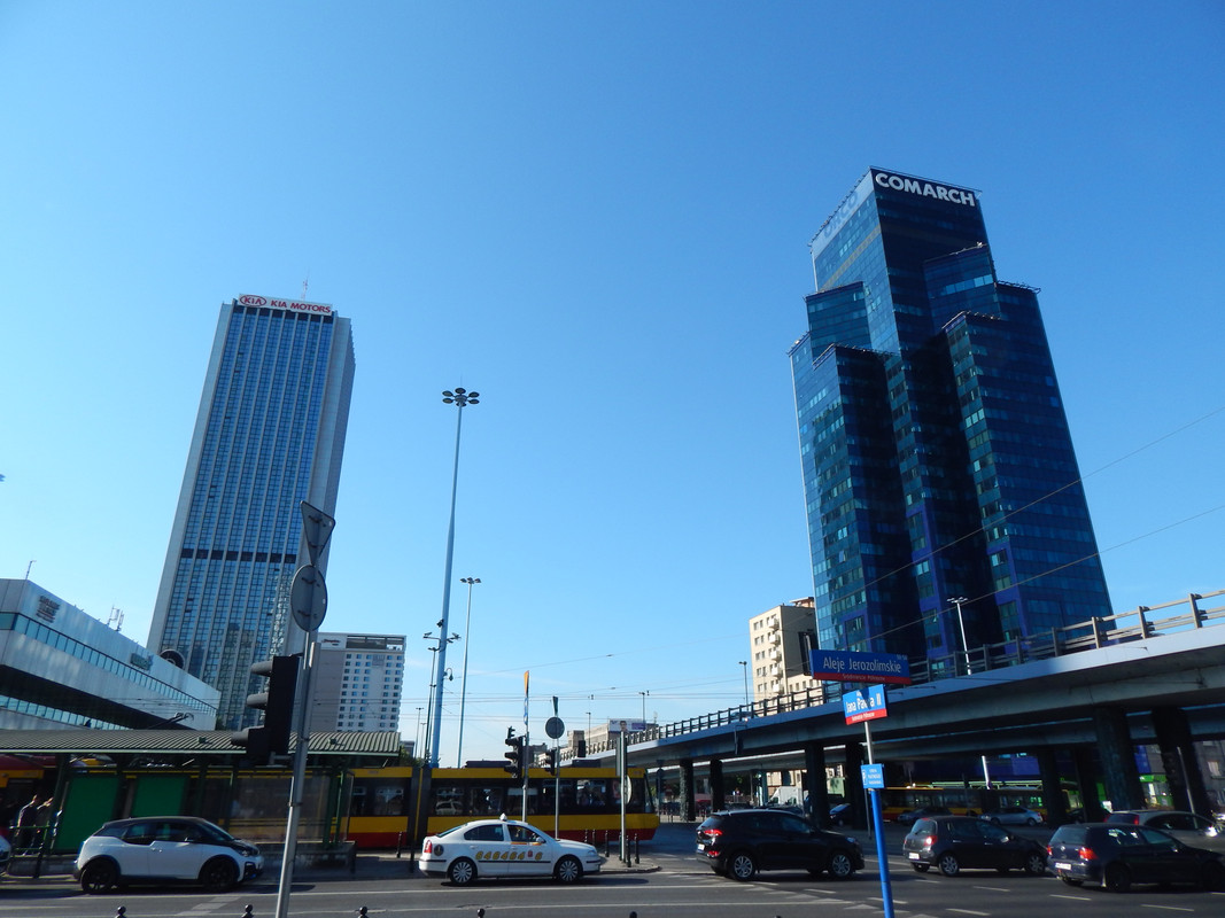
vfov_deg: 58.9
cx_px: 612
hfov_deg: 73.9
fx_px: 814
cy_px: 459
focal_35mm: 23
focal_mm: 4
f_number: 3
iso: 125
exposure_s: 1/1500
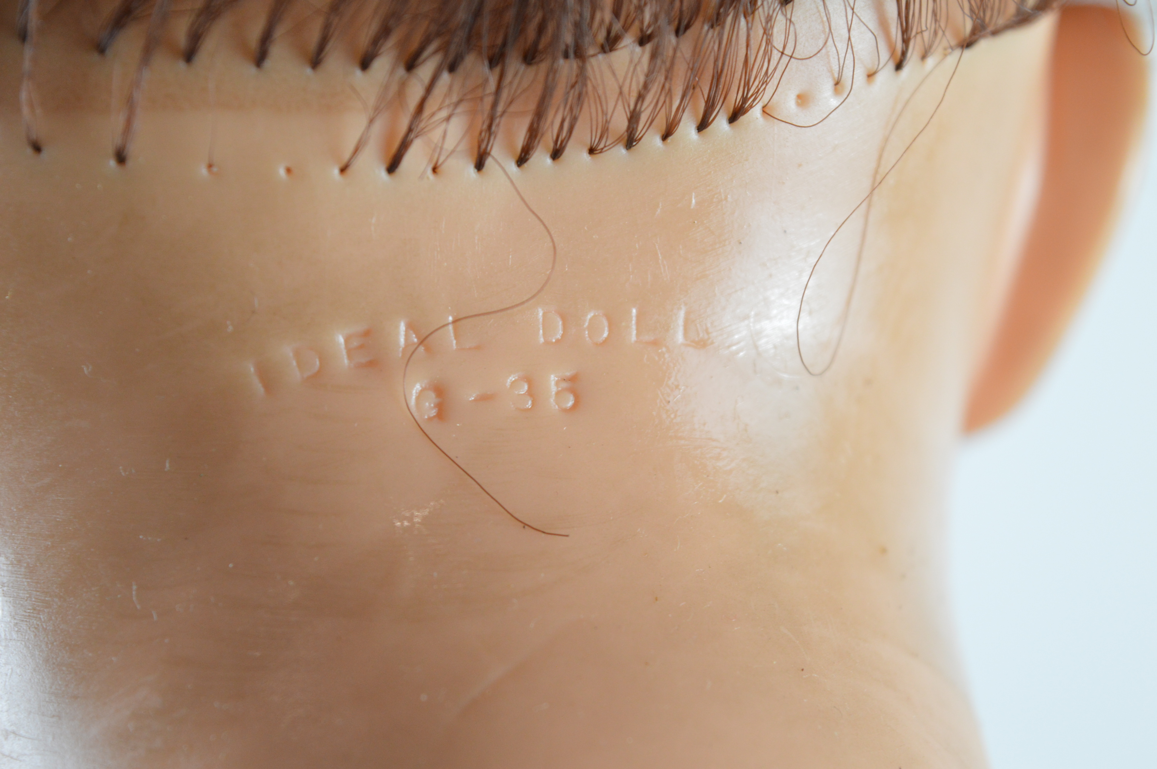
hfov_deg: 24.6
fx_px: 2649
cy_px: 384
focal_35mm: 82
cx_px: 578
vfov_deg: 16.5
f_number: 5.6
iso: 800
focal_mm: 55
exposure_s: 1/80
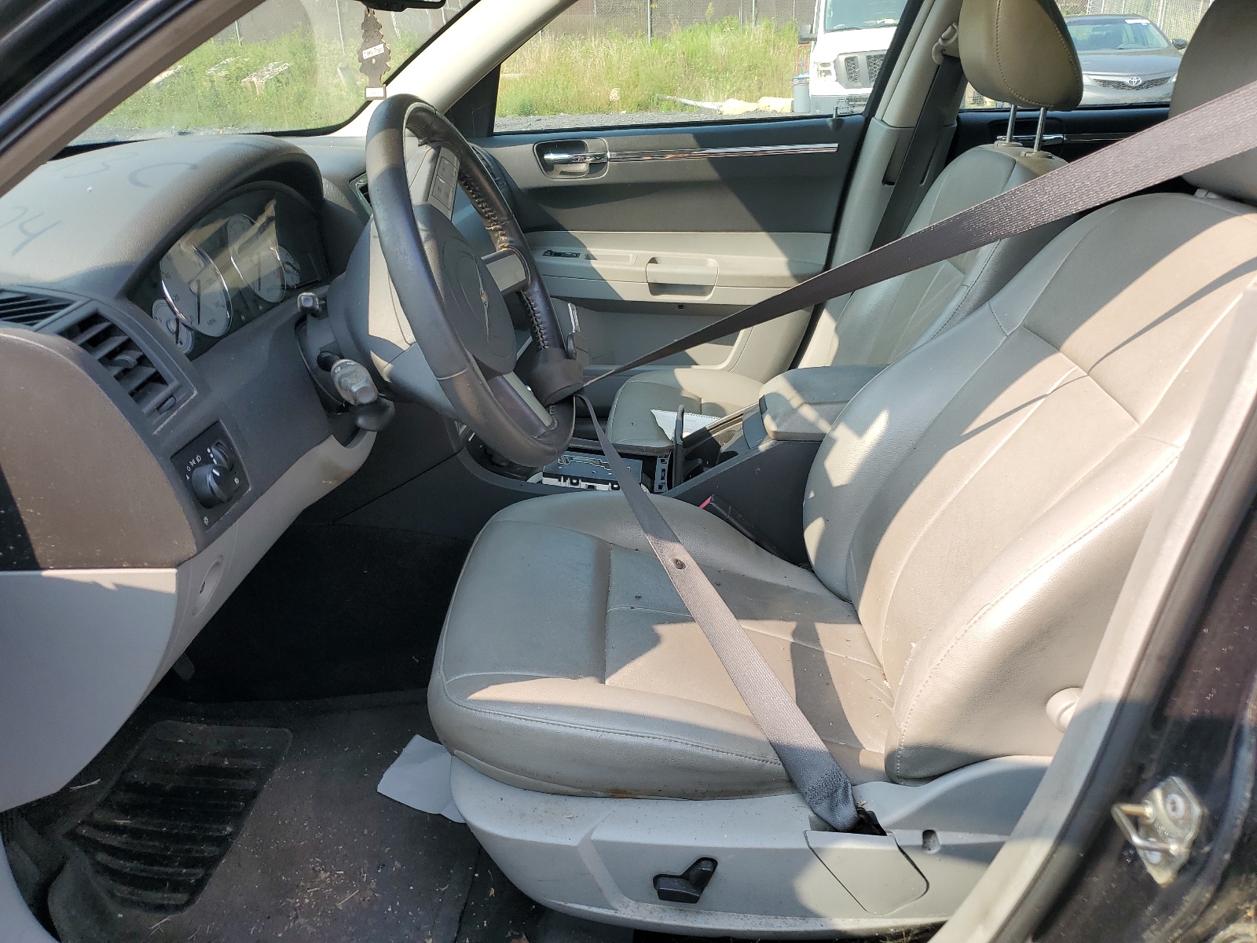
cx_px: 628
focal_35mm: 26
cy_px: 472
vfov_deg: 53.1
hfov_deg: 67.3
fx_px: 944
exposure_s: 1/625
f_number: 1.5
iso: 50
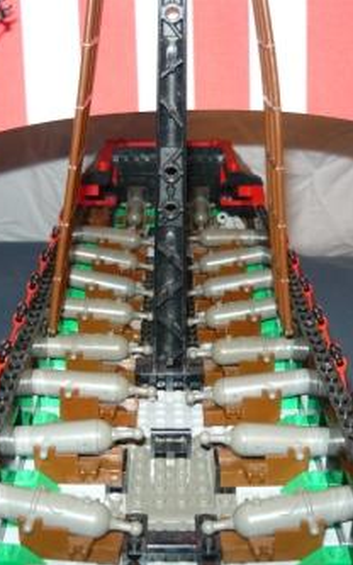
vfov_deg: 42.7
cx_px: 166
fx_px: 724
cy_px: 283
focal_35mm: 47
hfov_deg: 27.4
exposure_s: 1/30
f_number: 2.8
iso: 100
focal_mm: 5.5
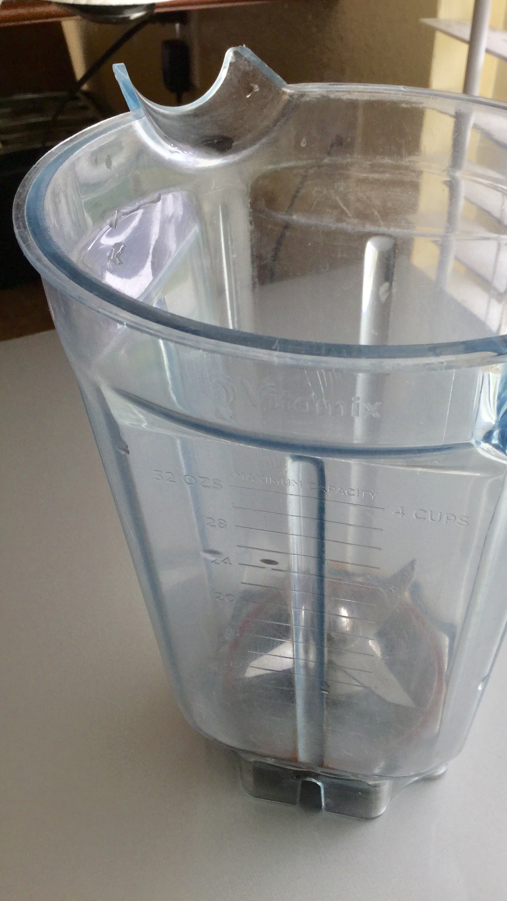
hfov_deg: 34.3
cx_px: 340
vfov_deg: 58.0
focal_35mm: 34
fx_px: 812
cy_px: 451
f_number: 2.4
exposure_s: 1/120
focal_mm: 3.3
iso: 32
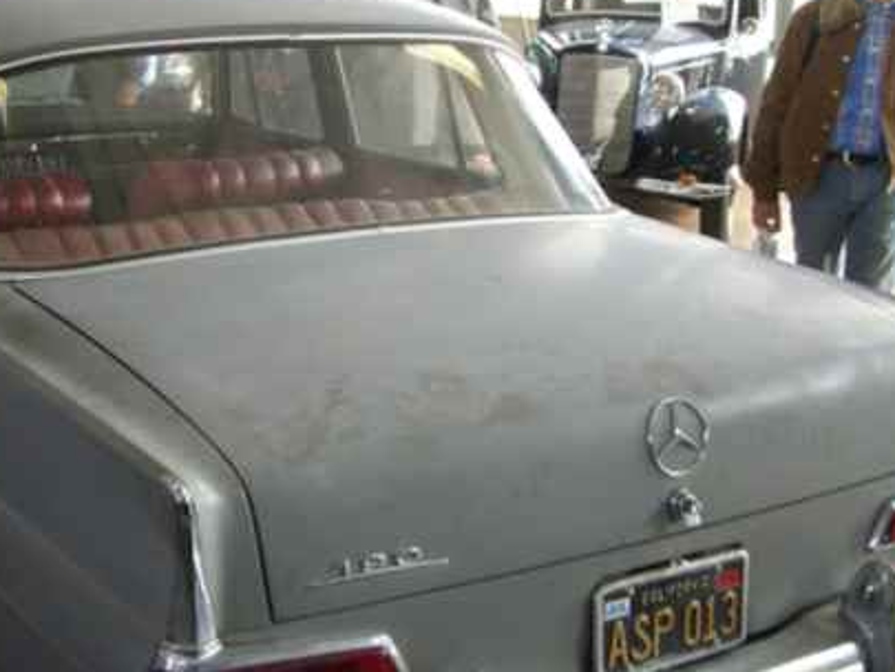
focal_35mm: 60
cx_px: 396
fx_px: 1552
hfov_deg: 32.1
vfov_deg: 24.4
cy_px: 427
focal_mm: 6.2
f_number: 2.7
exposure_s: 1/100
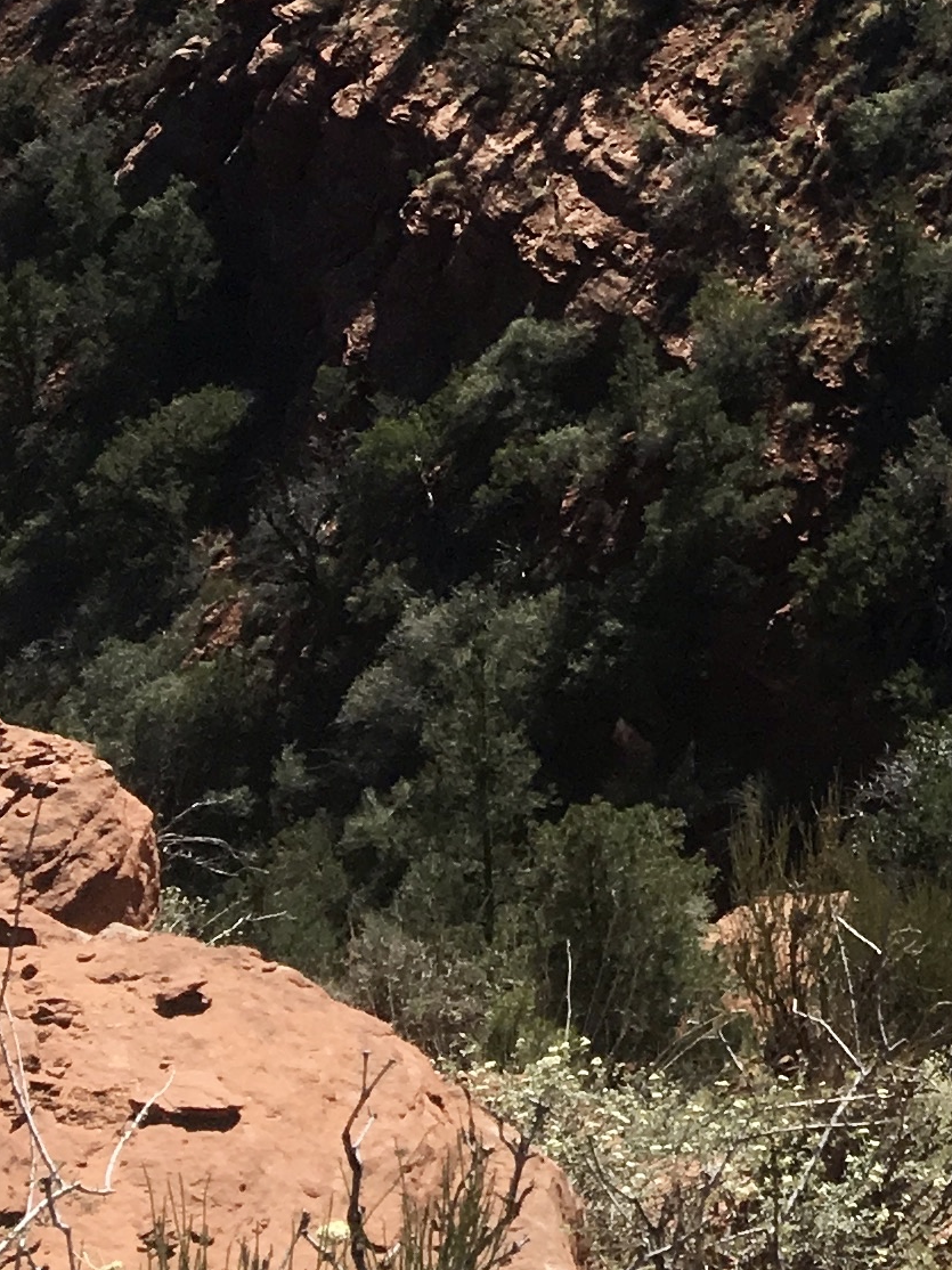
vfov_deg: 17.9
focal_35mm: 105
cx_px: 1699
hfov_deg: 12.8
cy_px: -227
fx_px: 3852
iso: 25
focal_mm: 4.15
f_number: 2.2
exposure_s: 1/1923
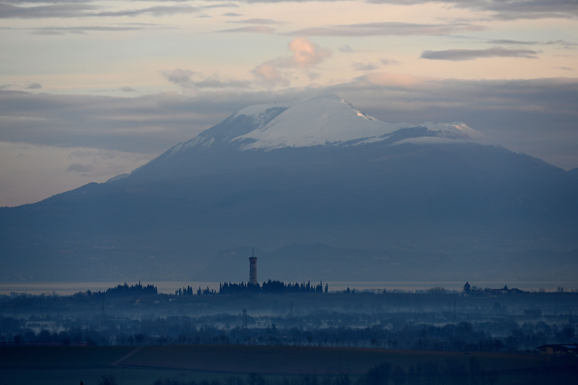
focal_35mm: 210
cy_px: 192
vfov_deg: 6.5
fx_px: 3371
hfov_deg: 9.8
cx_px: 289
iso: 400
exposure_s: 1/320
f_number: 8
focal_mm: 210
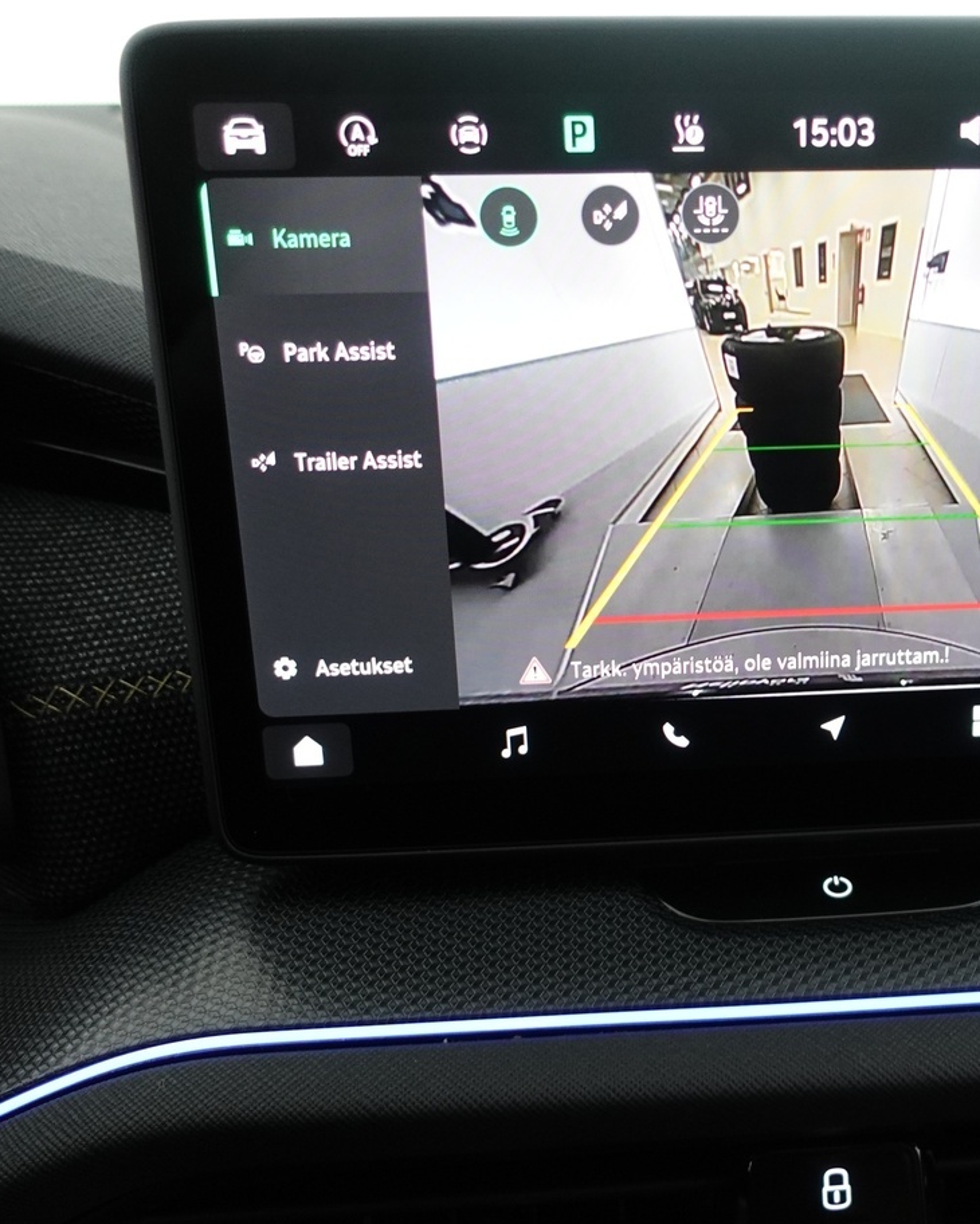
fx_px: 1450
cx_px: 746
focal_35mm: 40
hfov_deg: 36.4
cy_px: 697
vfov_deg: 45.7
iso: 800
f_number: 1.8
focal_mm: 9.4
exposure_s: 1/30
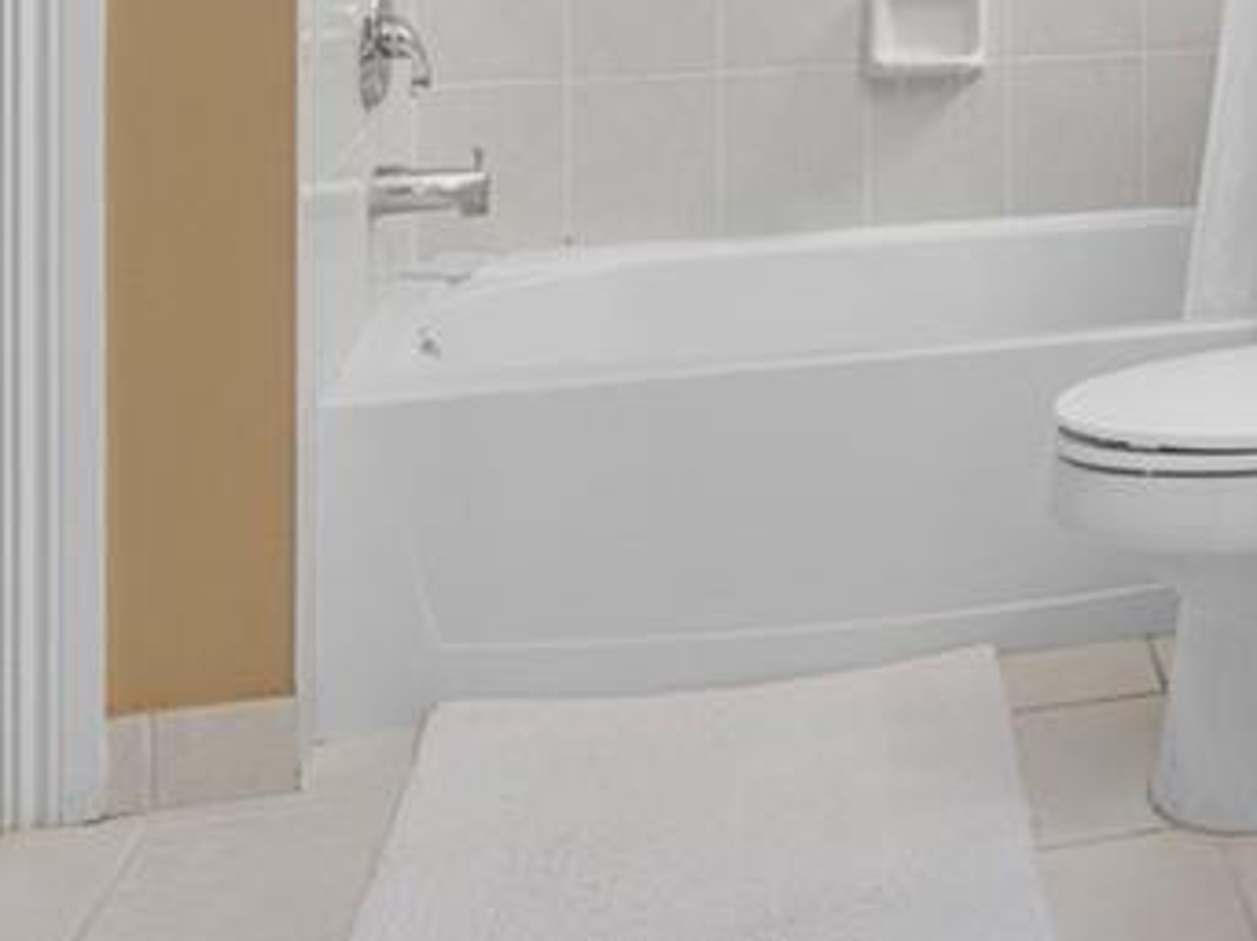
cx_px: 1705
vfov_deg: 20.7
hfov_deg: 25.6
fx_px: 2286
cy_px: -368
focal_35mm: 63
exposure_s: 1/3
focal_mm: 14
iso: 500
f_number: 8
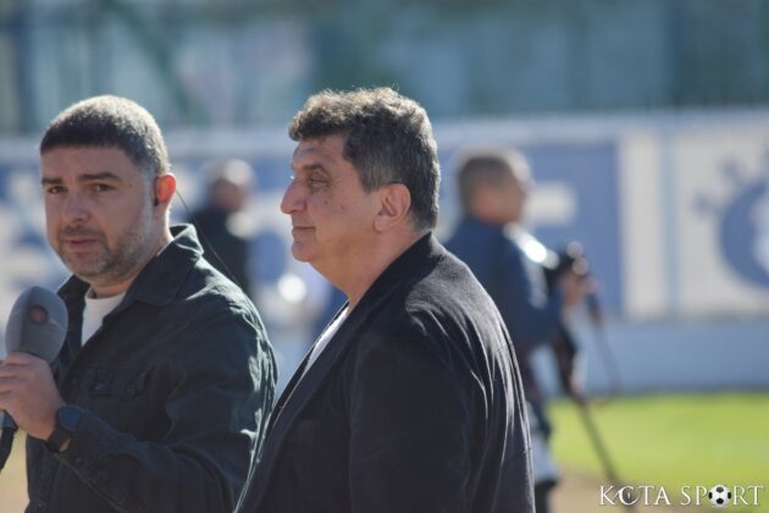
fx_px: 9612
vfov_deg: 3.1
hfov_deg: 4.6
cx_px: 384
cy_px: 256
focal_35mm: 450
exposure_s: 1/1000
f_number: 5.6
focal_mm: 300
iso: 400
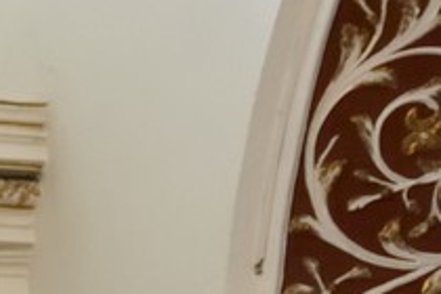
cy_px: 333
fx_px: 2425
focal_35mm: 198
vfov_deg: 6.9
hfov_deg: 8.3
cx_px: -1016
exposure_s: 1/25
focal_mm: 26
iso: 800
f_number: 4
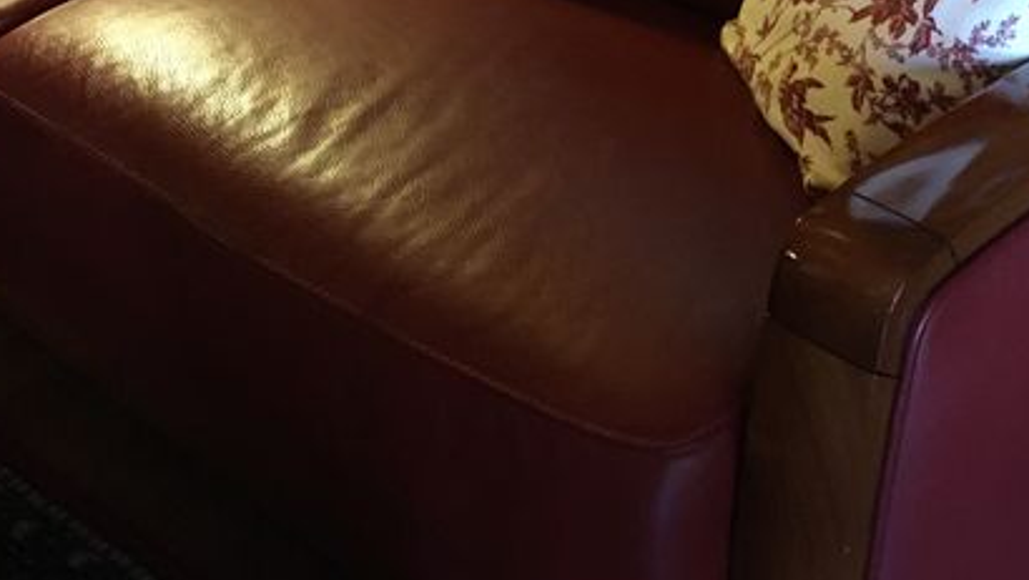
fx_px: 2102
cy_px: -5
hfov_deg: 27.5
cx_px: 540
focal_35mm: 77
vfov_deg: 15.4
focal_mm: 4.15
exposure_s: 1/17
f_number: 2.2
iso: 400
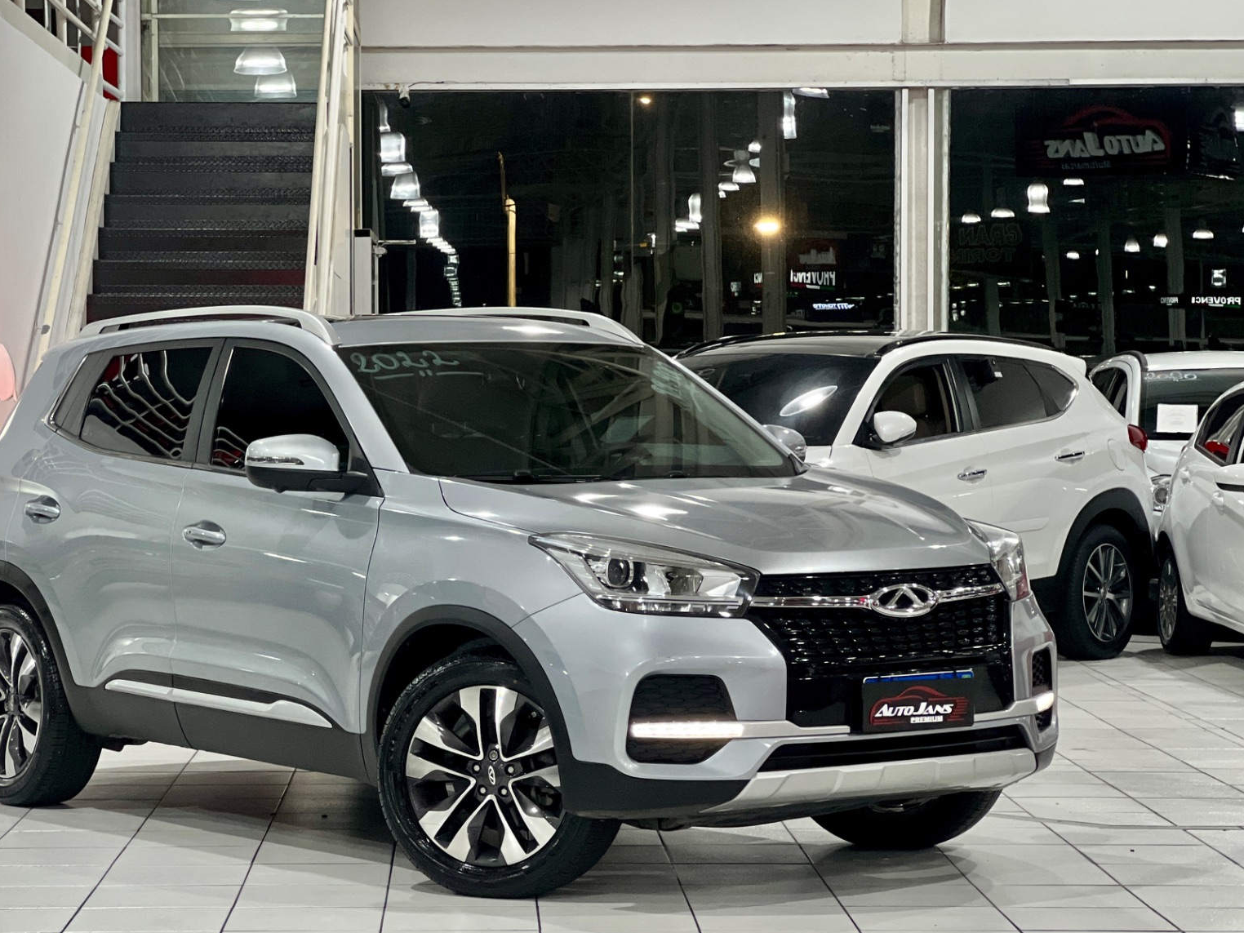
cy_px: 514
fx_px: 3486
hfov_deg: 20.2
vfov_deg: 15.2
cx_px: 494
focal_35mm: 97
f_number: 2.8
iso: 320
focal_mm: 9
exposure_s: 1/40
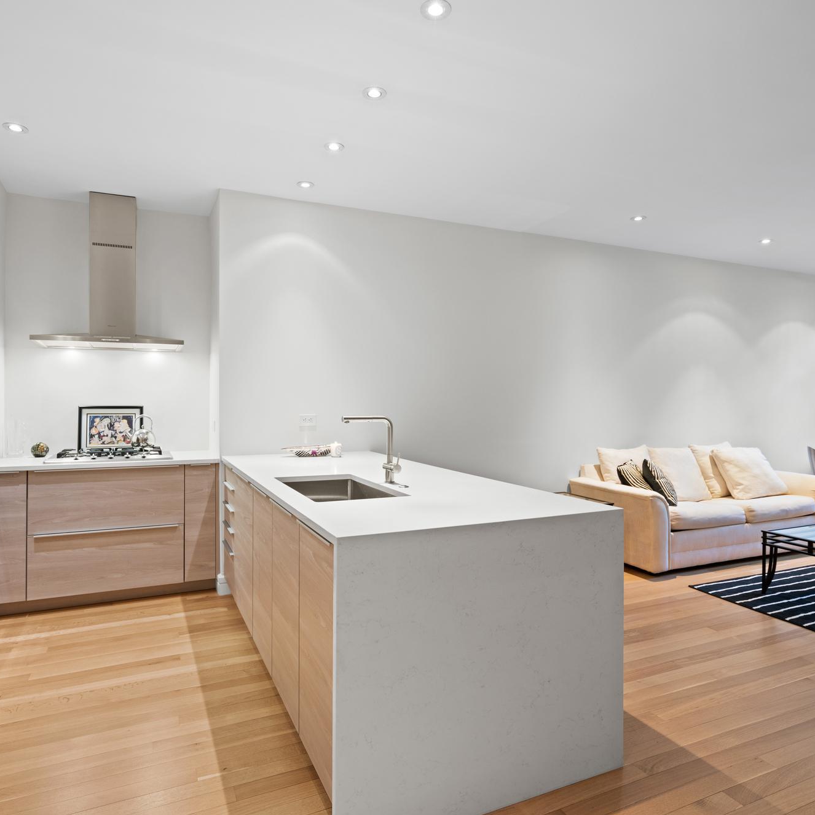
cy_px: 400
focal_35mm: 21
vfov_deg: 72.1
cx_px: 398
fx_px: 559
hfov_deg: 72.1
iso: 640
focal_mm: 16
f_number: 4
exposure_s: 1/4
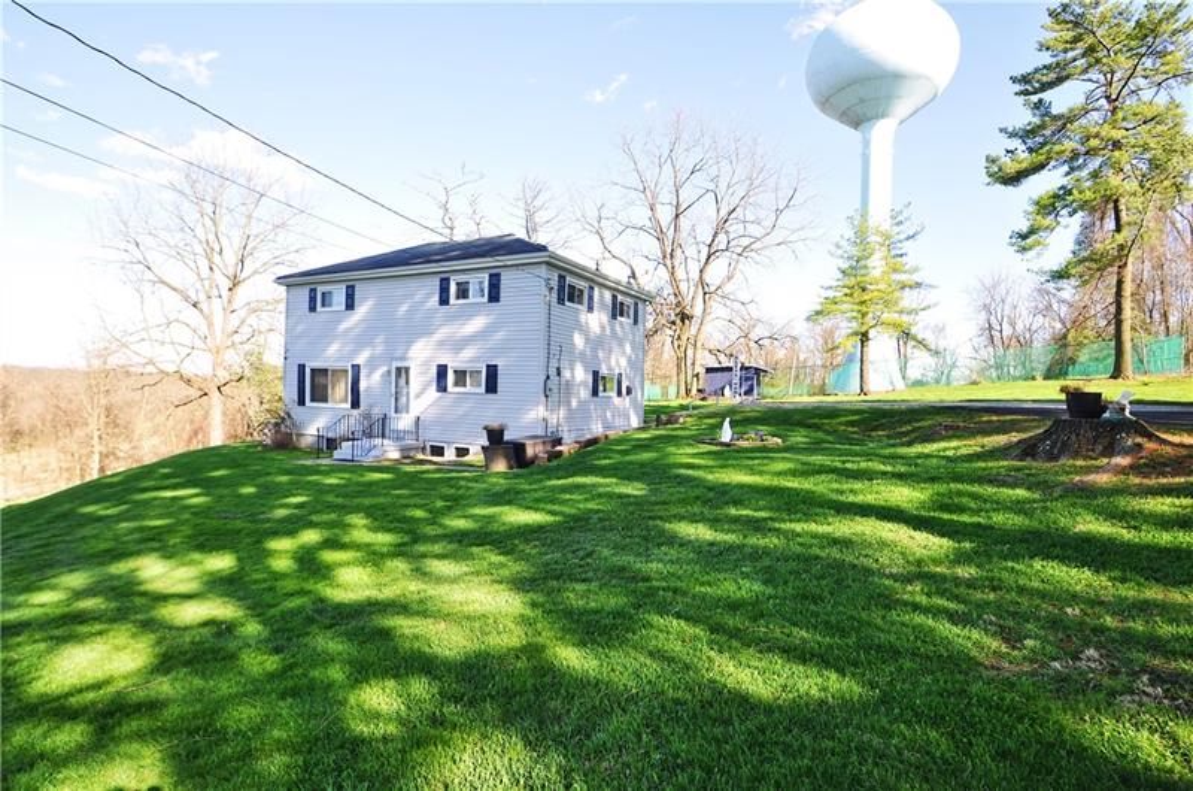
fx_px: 595
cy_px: 396
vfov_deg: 67.2
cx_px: 596
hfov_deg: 90.1
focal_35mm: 18
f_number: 6.3
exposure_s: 1/160
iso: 200
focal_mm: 12
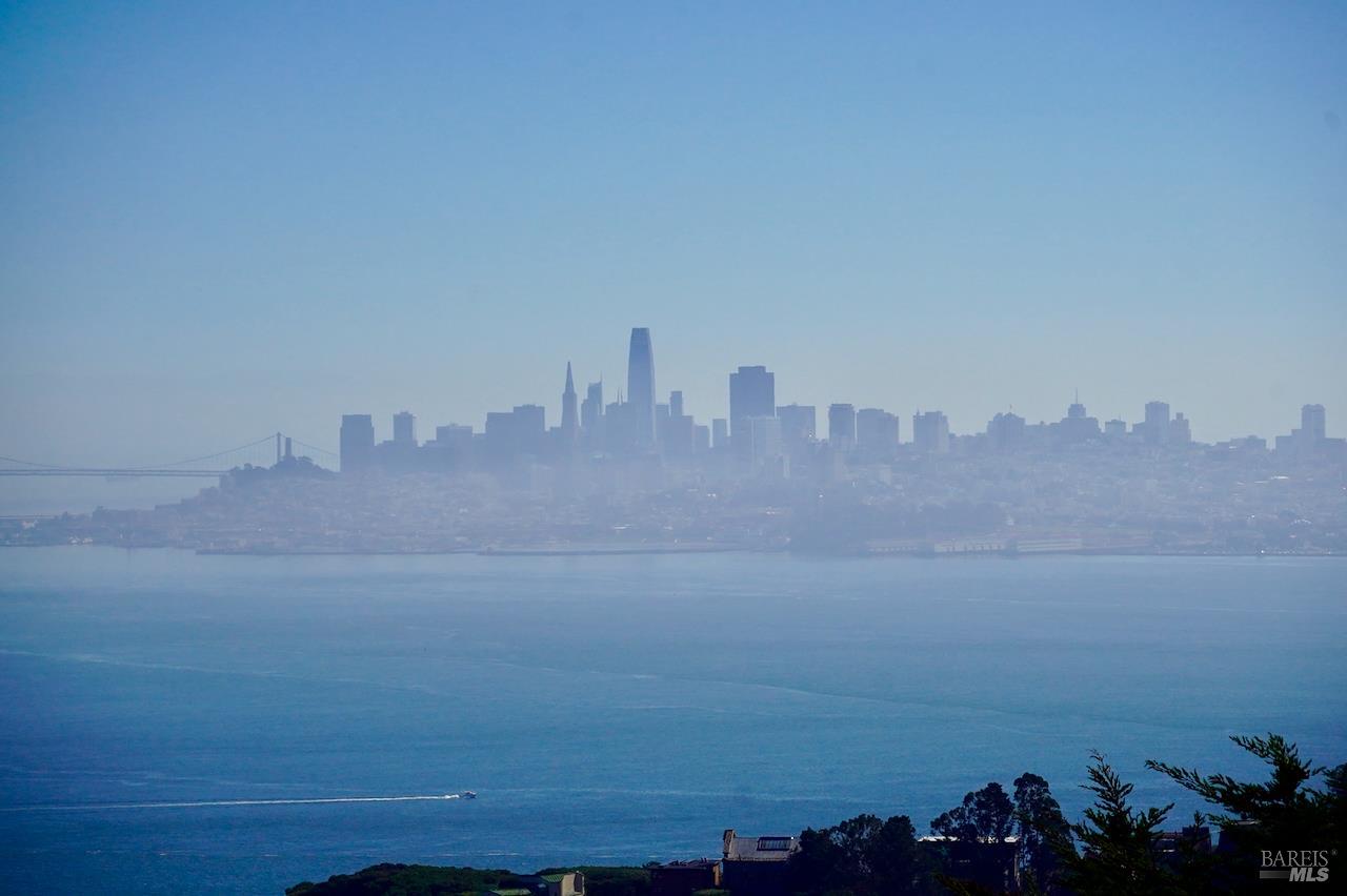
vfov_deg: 9.7
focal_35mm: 142
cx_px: 674
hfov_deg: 14.5
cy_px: 448
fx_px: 5310
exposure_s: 1/3200
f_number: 9
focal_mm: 95
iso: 640
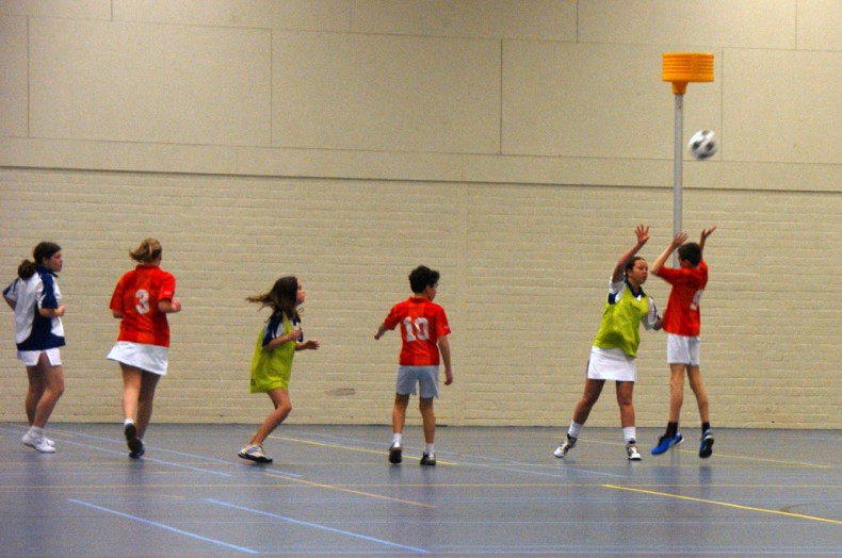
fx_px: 2452
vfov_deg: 13.0
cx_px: 421
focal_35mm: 105
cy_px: 279
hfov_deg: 19.5
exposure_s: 1/100
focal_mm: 70
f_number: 5.6
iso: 800
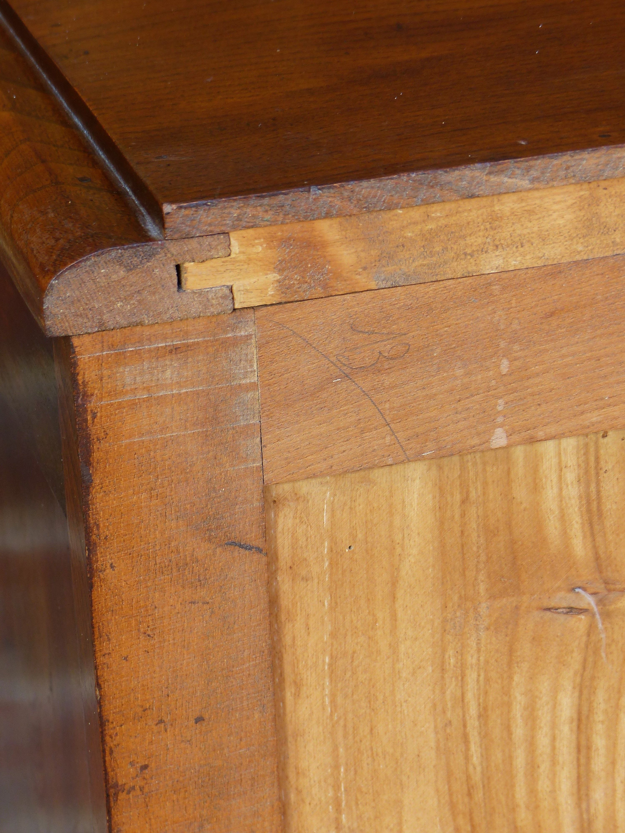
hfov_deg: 10.7
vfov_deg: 14.3
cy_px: 416
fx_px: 3322
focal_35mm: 138
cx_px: 312
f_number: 3.2
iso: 100
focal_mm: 22.6
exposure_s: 1/100
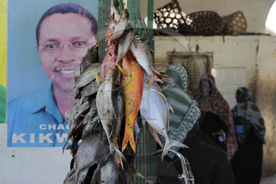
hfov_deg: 36.3
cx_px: 138
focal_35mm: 55
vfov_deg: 24.6
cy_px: 92
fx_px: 421
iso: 400
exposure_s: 1/100
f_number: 5.6
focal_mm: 55
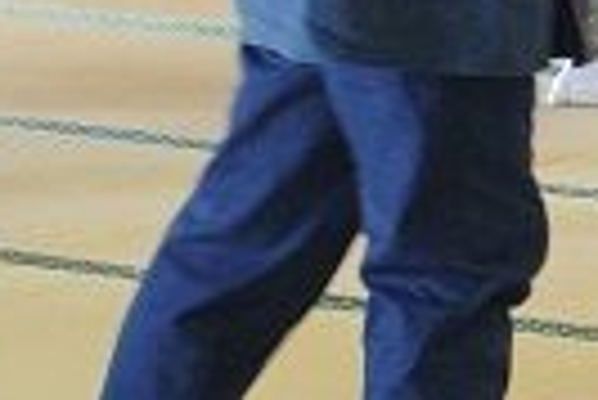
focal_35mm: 361
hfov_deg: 5.6
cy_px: -413
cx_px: 980
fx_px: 6003
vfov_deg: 3.8
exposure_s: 1/25
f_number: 6.3
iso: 2000
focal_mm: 64
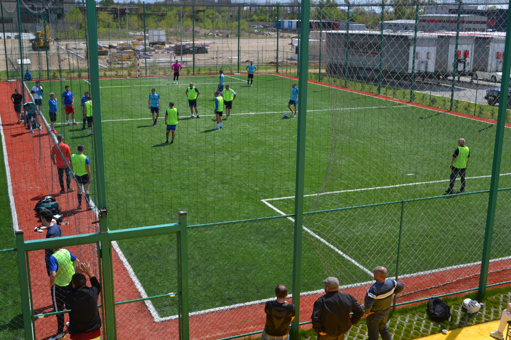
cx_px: 256
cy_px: 170
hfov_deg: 46.4
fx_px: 596
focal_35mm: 42
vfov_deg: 31.9
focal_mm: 28
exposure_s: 1/200
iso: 100
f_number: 7.1
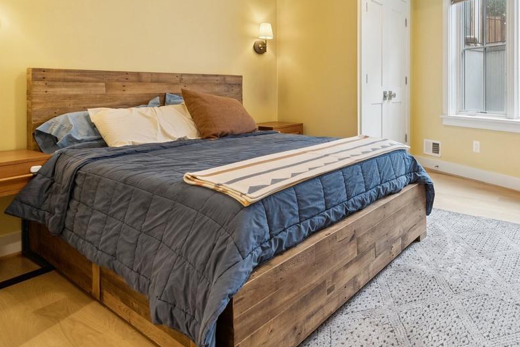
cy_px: 86
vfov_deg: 54.6
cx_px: 400
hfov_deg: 72.2
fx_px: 318
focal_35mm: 22
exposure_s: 1/25
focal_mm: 12
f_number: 7.1
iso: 640
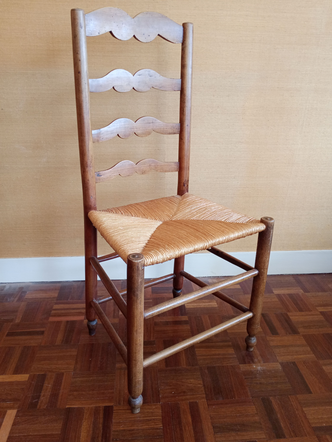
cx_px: 166
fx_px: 358
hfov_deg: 49.7
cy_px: 221
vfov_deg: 63.4
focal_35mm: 28
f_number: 1.8
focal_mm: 4.05
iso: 180
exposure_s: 1/33.3
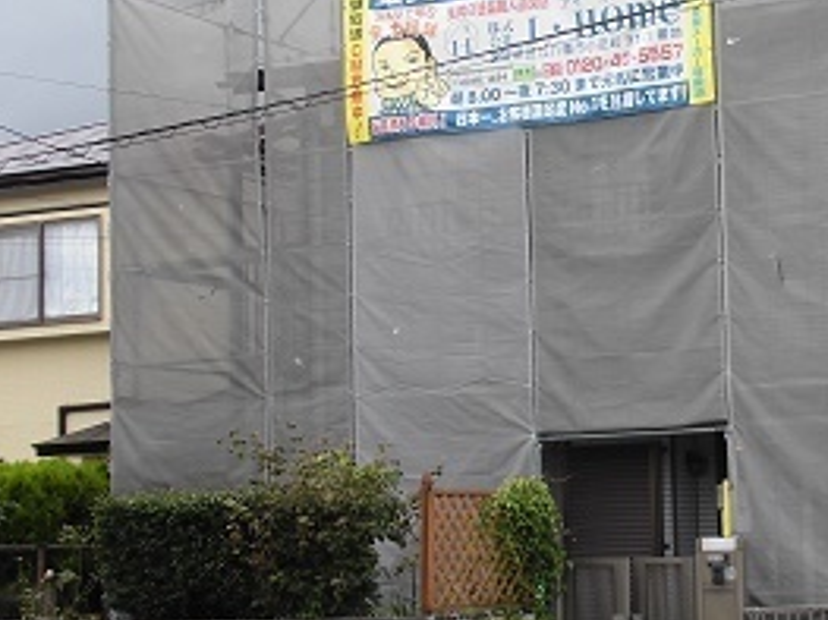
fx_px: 1865
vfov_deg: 18.9
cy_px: 316
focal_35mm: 78
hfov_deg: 24.3
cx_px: 749
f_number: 3.7
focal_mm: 7.28
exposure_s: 1/320
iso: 64
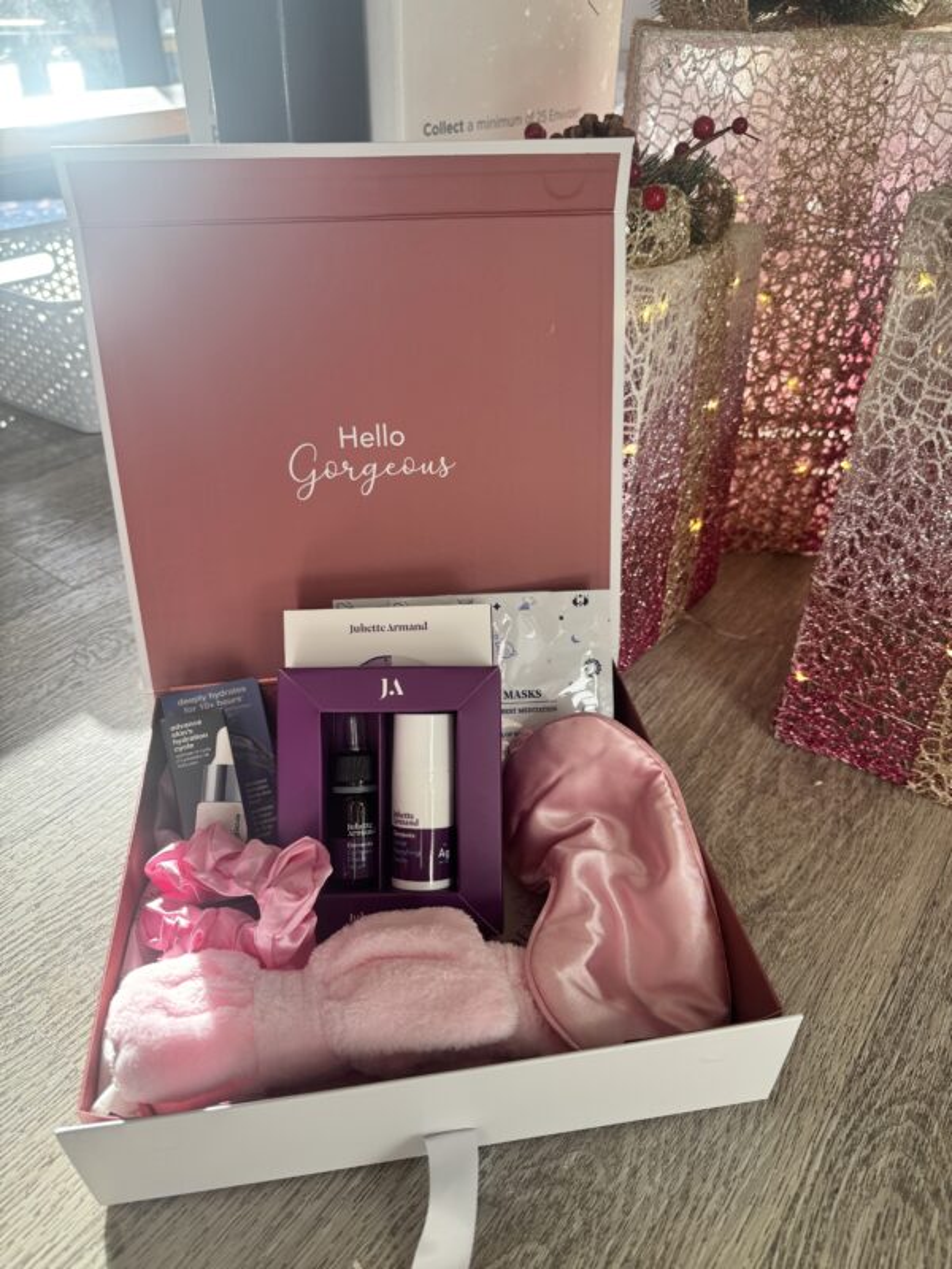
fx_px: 880
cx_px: 476
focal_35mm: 24
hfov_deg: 56.8
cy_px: 634
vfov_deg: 71.6
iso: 80
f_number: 1.78
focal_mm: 6.76
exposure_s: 1/338
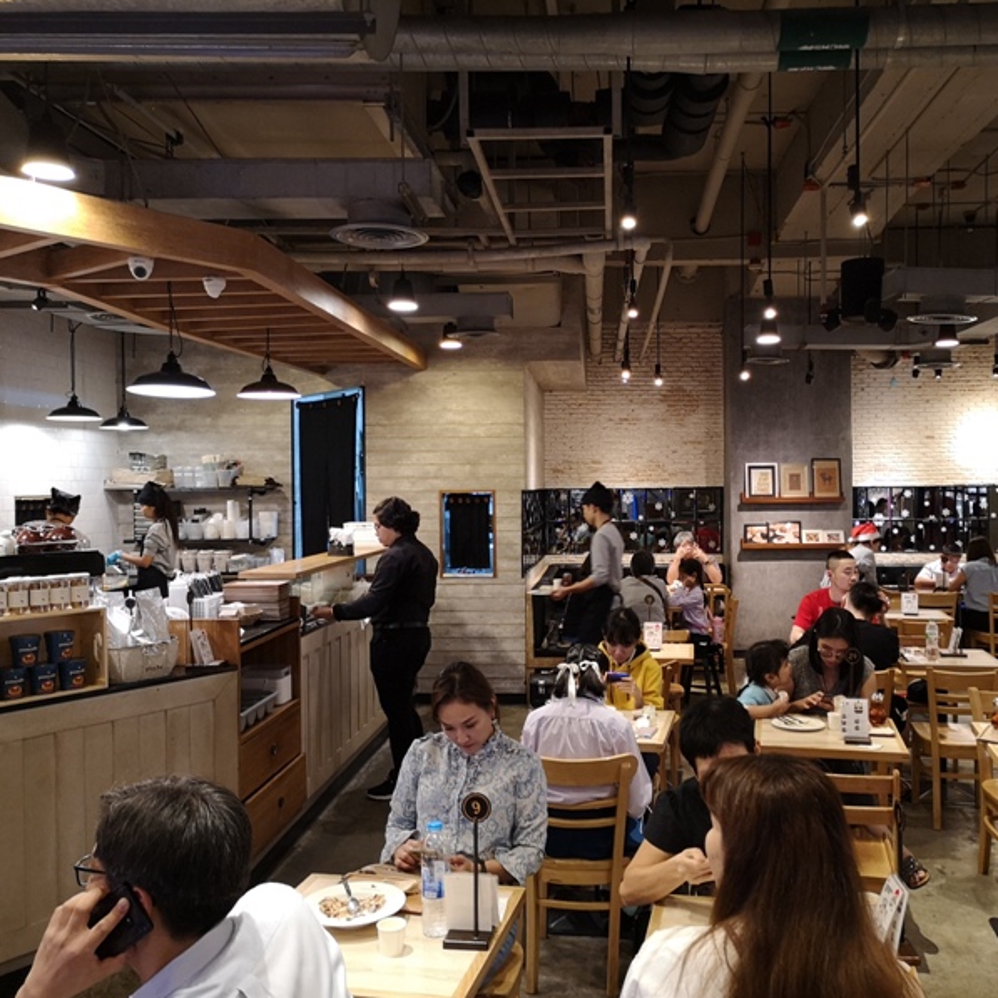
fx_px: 1044
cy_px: 500
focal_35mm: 32
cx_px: 583
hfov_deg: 50.9
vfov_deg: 51.1
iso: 320
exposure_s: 1/33.3
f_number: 1.8
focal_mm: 3.95
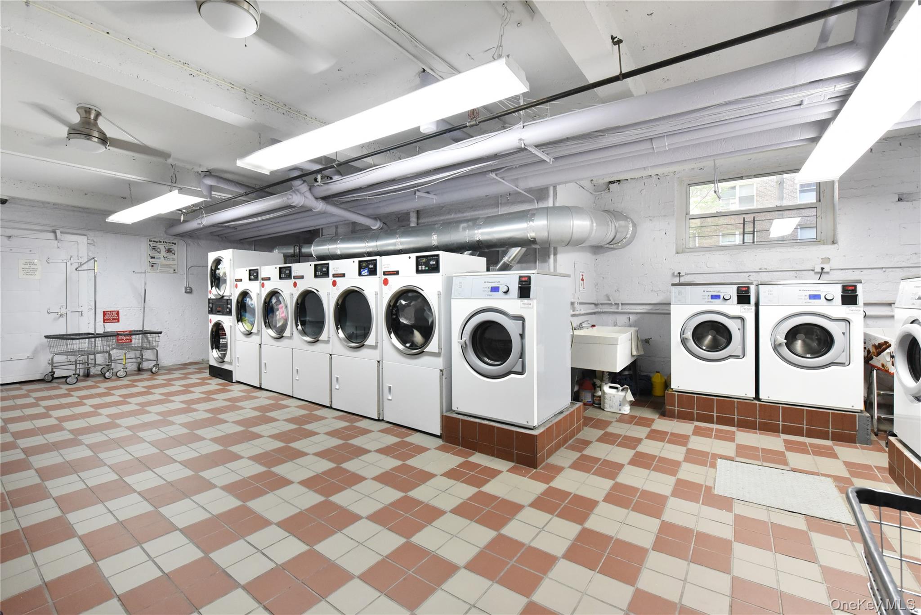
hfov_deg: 100.4
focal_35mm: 15
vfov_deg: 77.3
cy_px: 308
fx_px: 384
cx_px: 460
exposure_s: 1/80
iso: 4000
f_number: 7.1
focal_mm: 15
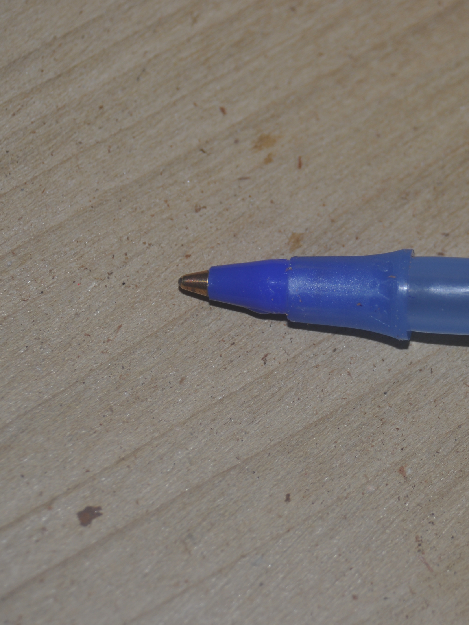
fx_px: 3143
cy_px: 313
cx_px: 418
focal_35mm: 174
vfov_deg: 11.4
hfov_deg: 8.5
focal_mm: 80
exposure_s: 1/60
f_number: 5.6
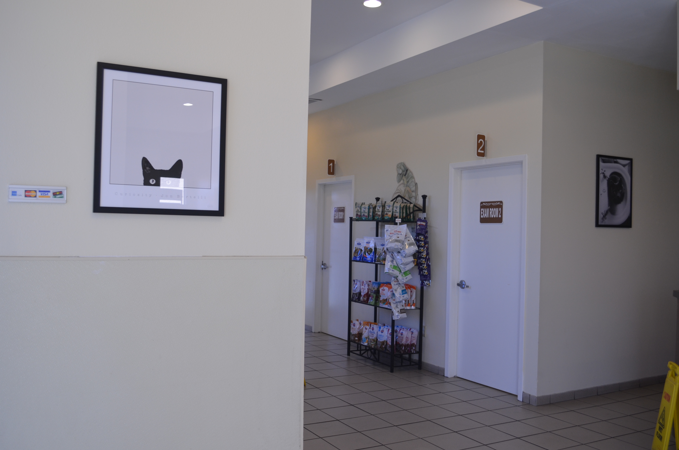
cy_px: 225
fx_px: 621
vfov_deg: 39.8
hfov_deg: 57.3
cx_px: 340
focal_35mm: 33
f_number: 5
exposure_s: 1/100
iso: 400
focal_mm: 22
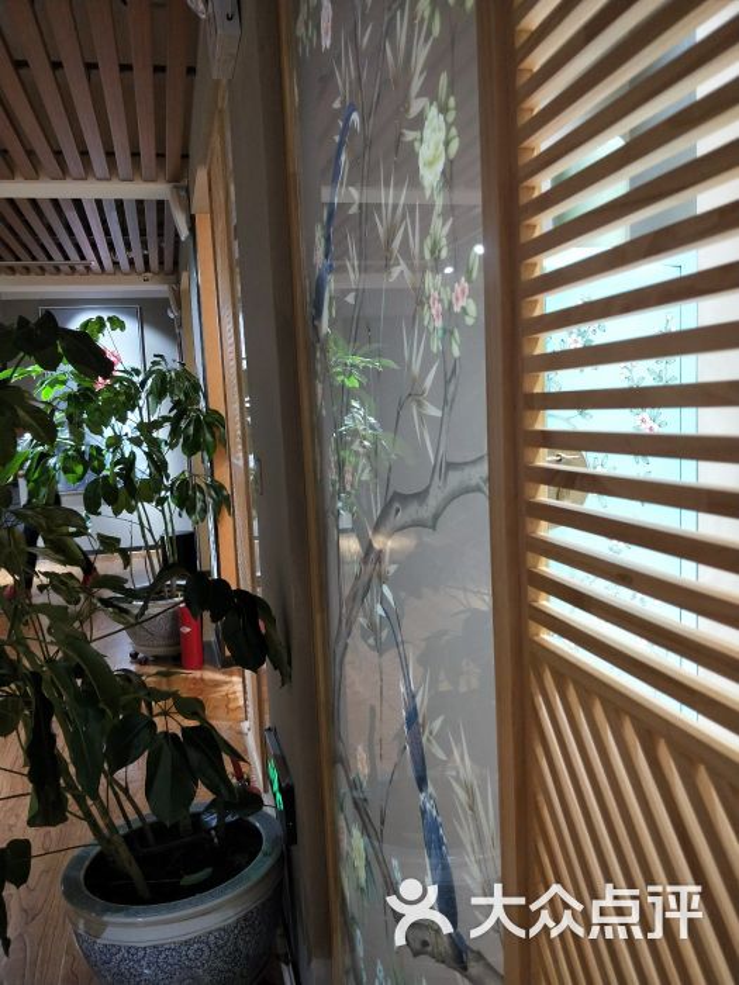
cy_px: 492
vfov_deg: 69.4
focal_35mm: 25
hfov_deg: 54.9
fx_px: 712
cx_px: 370
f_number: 1.7
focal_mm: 4.27
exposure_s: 1/33
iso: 245
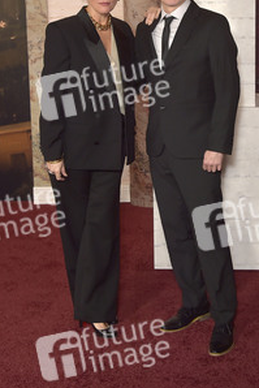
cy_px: 155
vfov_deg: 33.8
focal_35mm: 59
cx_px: 141
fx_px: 636
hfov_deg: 23.0
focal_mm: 44
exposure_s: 1/250
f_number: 5.6
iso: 1000
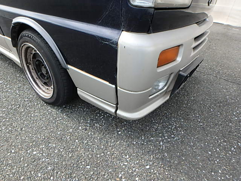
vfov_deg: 63.4
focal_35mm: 21
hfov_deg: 79.0
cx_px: 120
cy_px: 90
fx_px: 146
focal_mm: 3.7
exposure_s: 1/400
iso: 125
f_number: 3.5
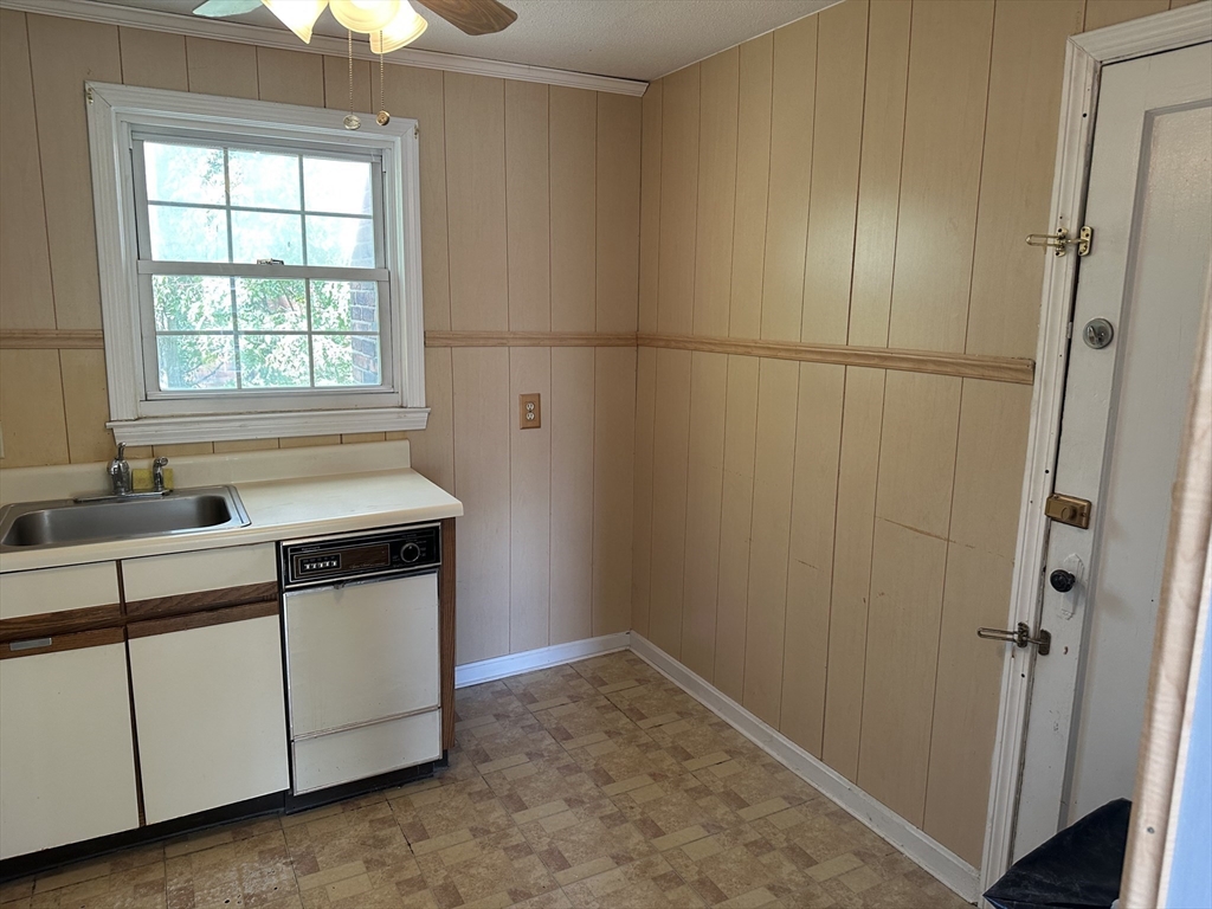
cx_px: 606
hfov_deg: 71.6
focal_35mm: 24
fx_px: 840
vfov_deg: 56.8
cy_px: 454
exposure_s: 1/60
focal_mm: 6.86
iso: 160
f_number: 1.78
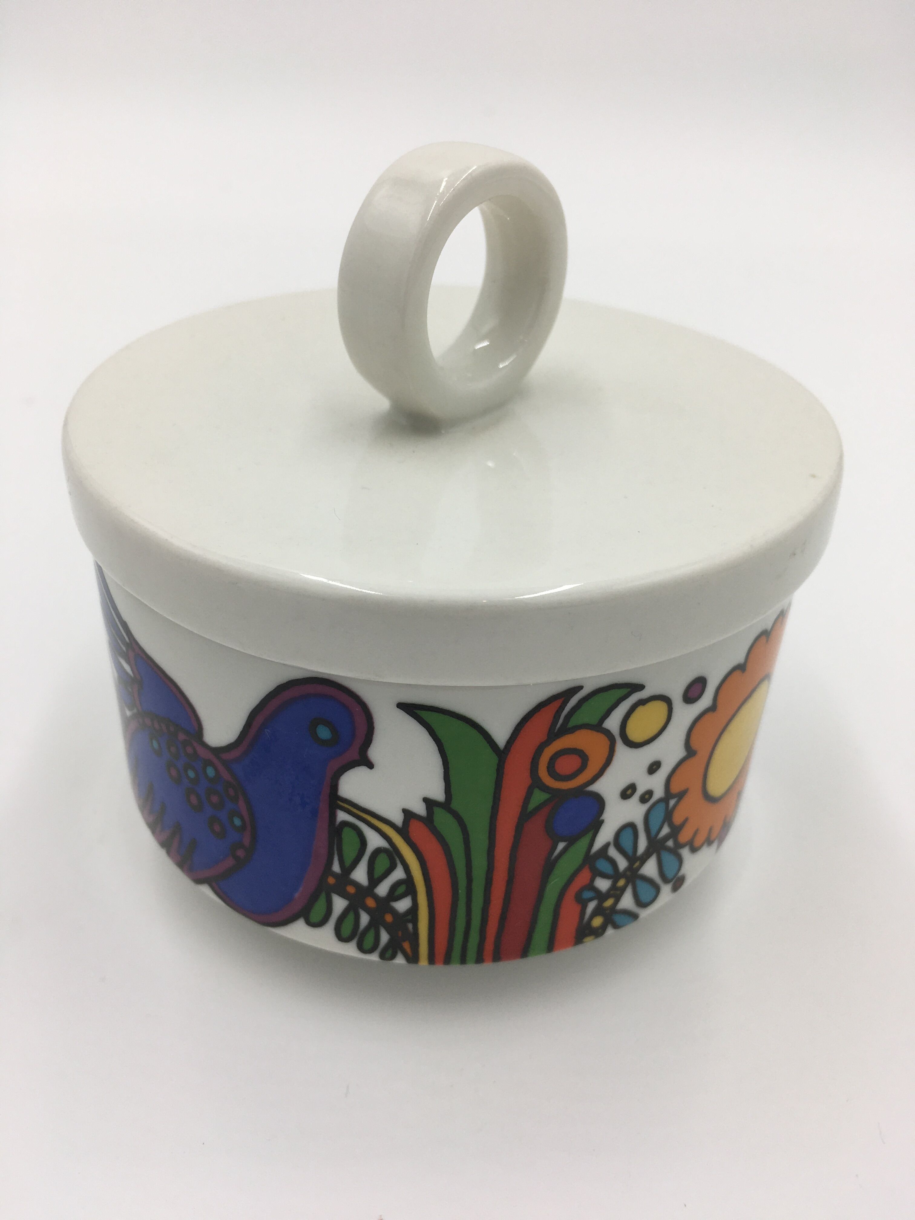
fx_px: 1022
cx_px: 458
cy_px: 610
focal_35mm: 29
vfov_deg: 61.7
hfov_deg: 48.2
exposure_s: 1/182
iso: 25
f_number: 2.2
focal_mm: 4.15
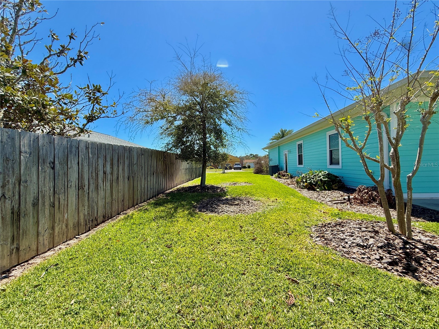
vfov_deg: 85.7
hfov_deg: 102.1
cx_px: 220
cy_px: 164
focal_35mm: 14
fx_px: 178
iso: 50
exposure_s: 1/1795
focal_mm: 2.22
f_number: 2.2
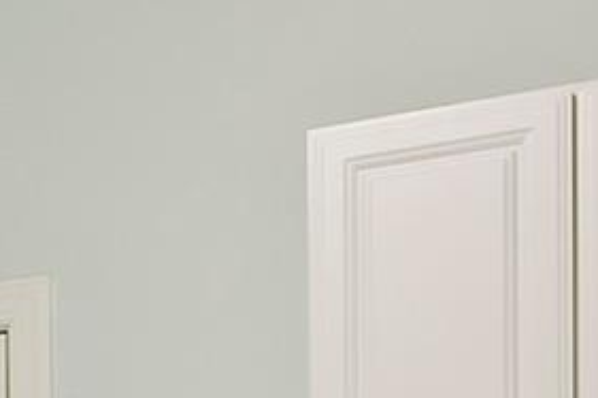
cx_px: -277
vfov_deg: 11.8
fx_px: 1693
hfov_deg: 18.0
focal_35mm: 102
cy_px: 831
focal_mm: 14
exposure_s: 1/50
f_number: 3.5
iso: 800
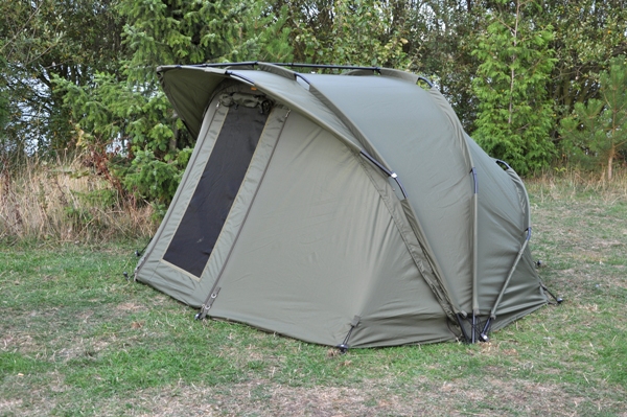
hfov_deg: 37.9
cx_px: 314
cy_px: 208
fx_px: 914
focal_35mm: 52
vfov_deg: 25.7
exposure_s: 1/60
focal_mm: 35
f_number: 8
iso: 200
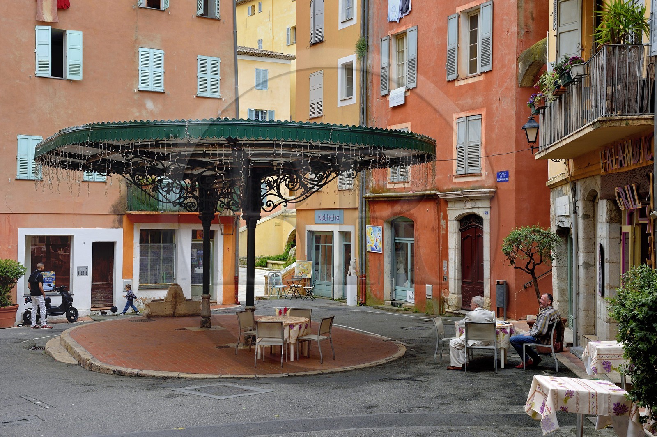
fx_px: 821
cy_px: 218
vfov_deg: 29.8
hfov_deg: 43.6
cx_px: 328
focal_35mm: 45
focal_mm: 45
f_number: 11
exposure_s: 1/200
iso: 400
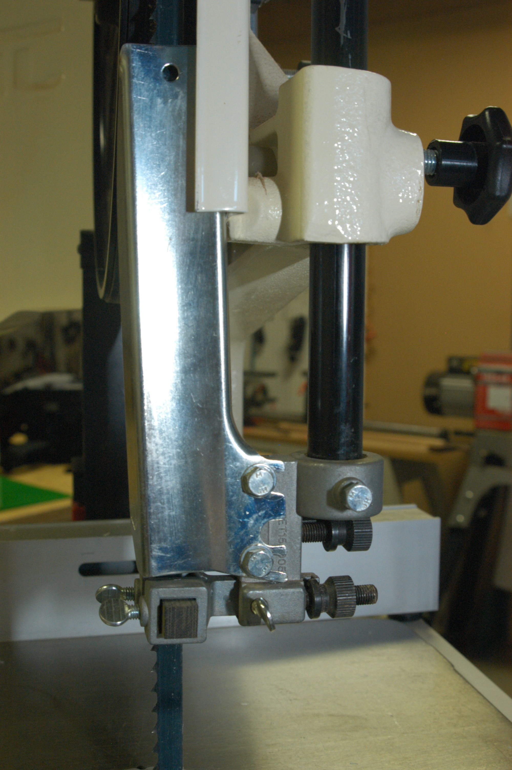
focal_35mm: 42
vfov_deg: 46.4
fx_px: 898
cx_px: 256
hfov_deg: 31.8
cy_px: 385
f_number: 7.1
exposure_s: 1/60
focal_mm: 28
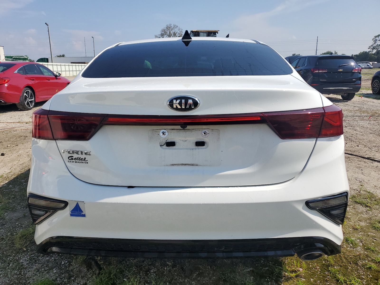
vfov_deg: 53.1
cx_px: 190
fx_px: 285
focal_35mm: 26
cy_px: 142
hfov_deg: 67.3
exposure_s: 1/5000
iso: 50
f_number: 1.5
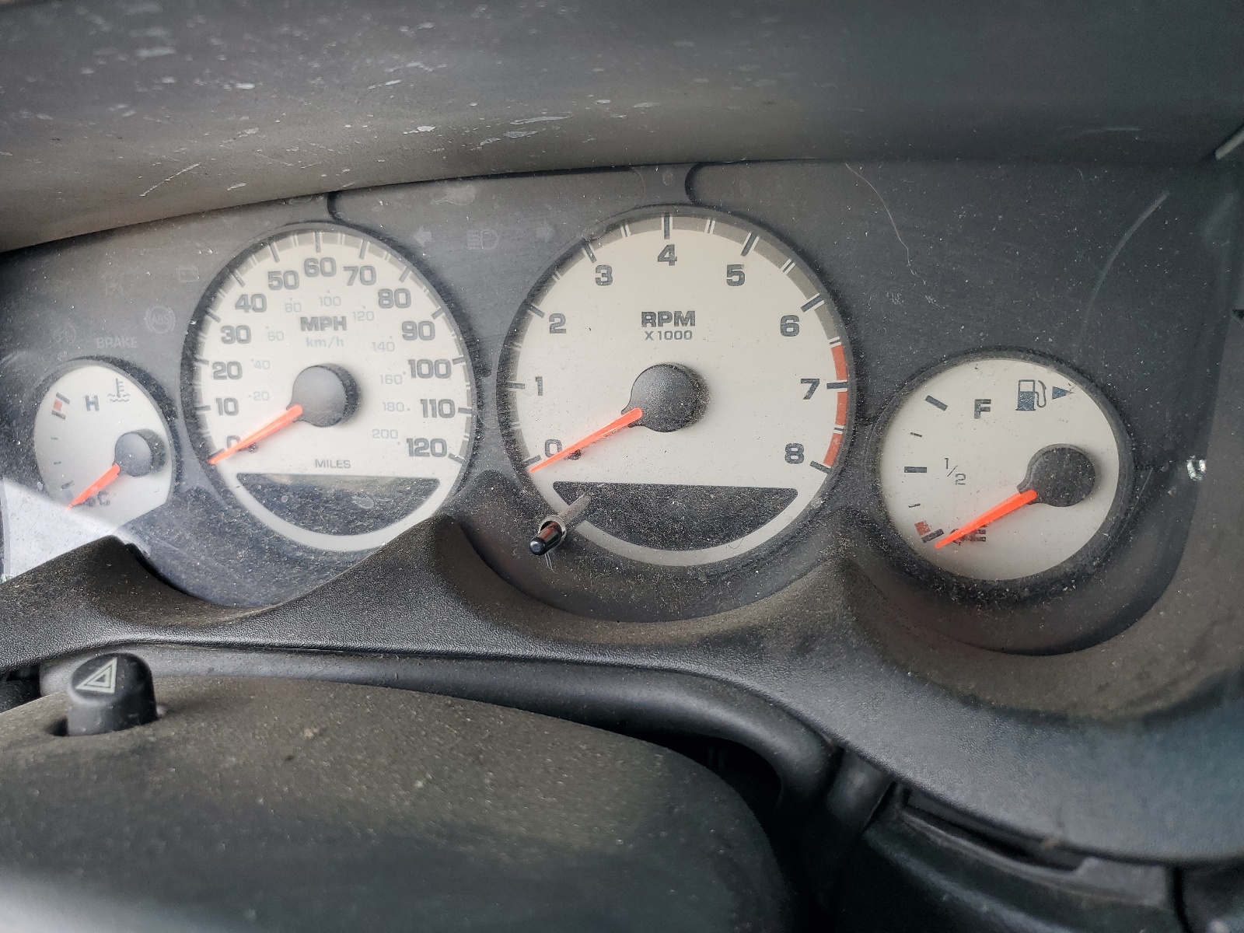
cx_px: 622
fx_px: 934
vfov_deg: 53.1
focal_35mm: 26
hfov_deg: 67.3
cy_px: 466
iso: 50
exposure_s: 1/222
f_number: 1.5
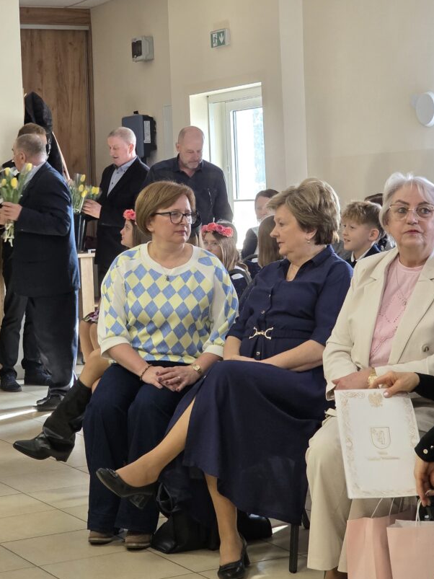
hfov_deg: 16.8
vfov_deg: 22.2
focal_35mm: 88
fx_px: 1471
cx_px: 173
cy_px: 248
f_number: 2.4
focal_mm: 7.9
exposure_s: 1/100
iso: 320
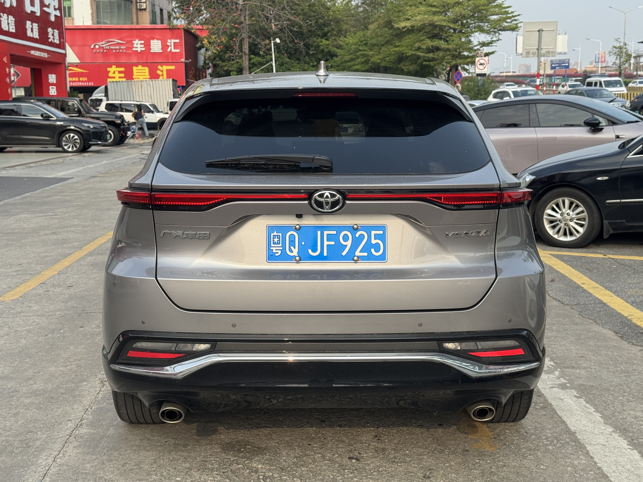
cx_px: 322
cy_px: 241
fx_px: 892
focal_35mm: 48
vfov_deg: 30.3
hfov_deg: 39.7
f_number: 1.78
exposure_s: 1/1724
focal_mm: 6.76
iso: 64
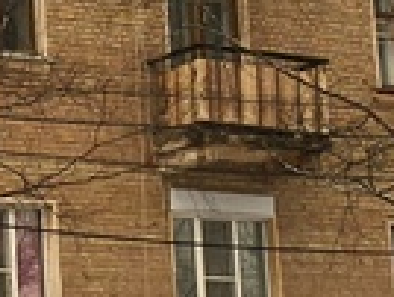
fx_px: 2463
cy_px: -138
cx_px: -68
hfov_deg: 9.0
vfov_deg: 6.8
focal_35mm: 216
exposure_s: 1/239
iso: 25
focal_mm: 4.15
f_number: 2.2
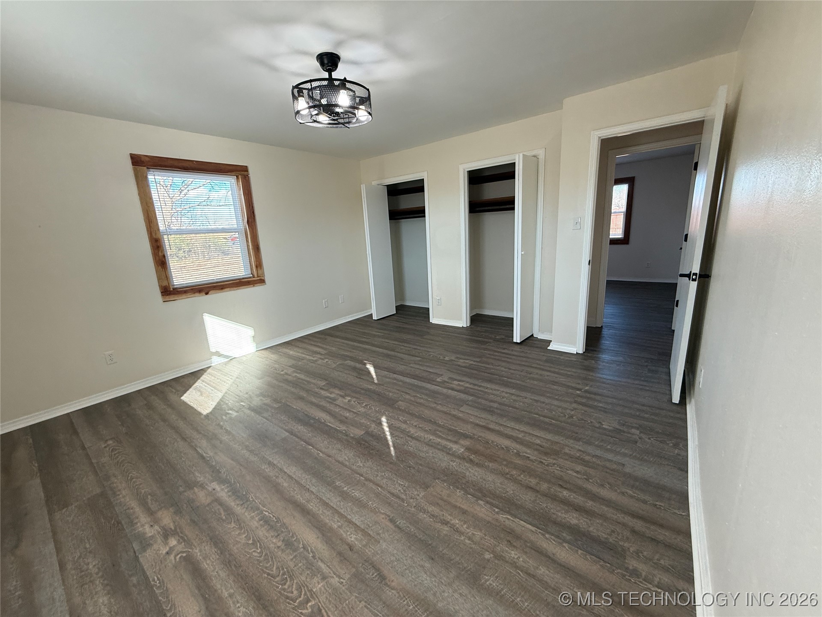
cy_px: 308
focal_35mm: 14
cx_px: 411
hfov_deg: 102.1
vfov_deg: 85.7
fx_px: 332
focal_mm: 2.22
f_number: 2.2
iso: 160
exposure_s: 1/120
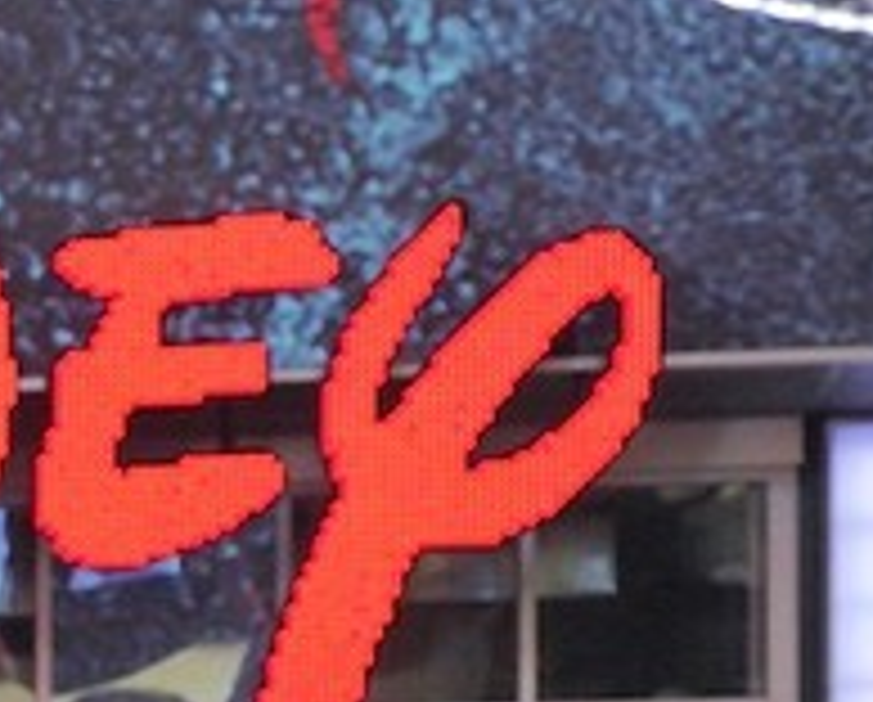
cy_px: 1386
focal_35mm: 247
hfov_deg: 6.3
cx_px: -2642
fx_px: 6395
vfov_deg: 6.1
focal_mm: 32
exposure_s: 1/80
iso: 800
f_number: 4.5
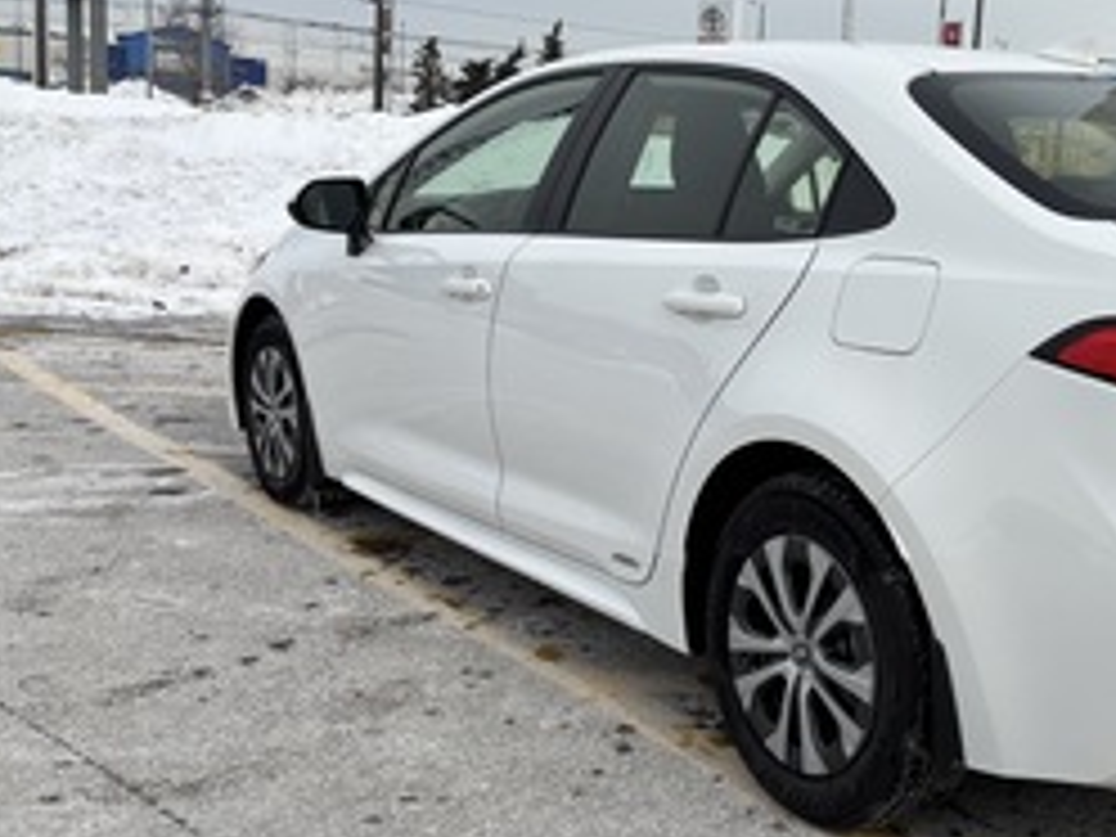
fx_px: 1419
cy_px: 362
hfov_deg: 40.8
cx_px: 922
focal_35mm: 44
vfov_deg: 32.8
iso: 50
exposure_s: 1/5348
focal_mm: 5.96
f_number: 1.6
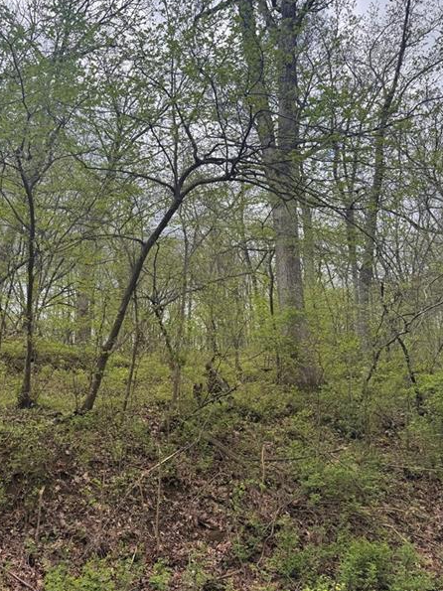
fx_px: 529
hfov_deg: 45.2
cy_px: 288
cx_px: 181
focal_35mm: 31
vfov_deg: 58.4
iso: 80
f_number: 1.78
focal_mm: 6.76
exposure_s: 1/2710
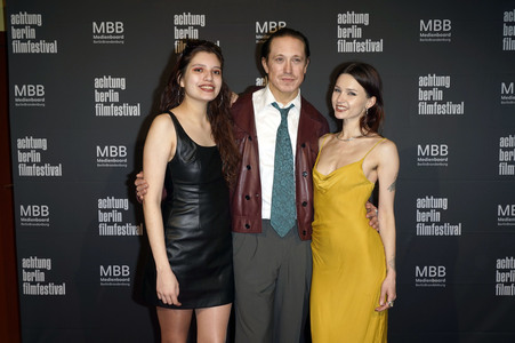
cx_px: 258
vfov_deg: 33.4
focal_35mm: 40
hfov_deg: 48.5
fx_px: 572
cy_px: 172
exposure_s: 1/200
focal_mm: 40
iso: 320
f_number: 5.6
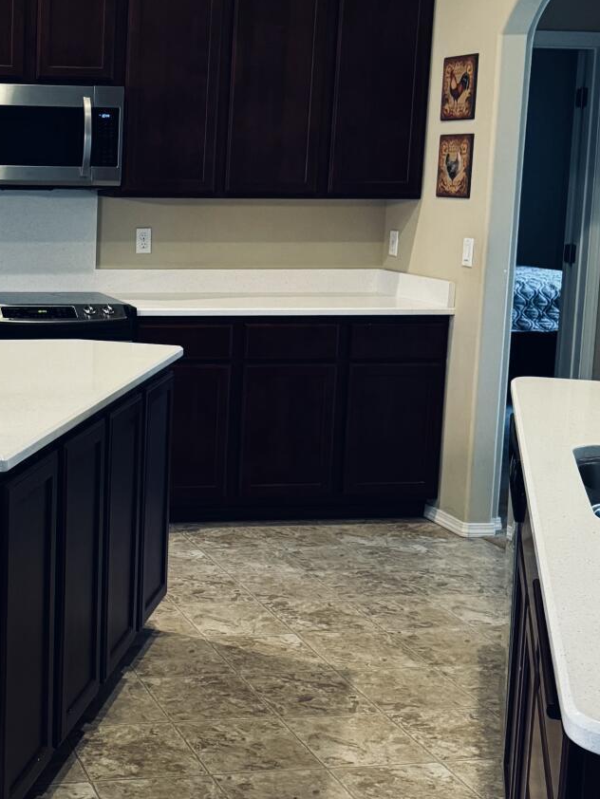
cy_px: 337
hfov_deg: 24.4
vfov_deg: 33.7
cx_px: -9
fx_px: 1317
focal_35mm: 57
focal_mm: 6.76
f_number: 1.78
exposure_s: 1/60
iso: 500
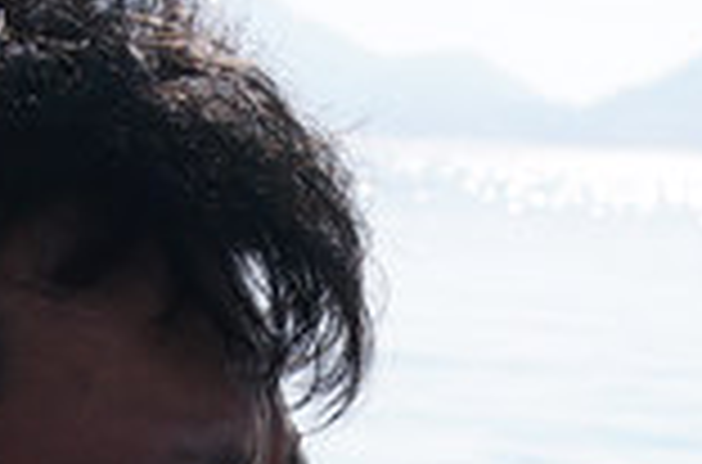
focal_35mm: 216
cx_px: 400
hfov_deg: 9.6
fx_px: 4200
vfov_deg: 6.2
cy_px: 764
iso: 200
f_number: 9
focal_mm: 35
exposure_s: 1/500
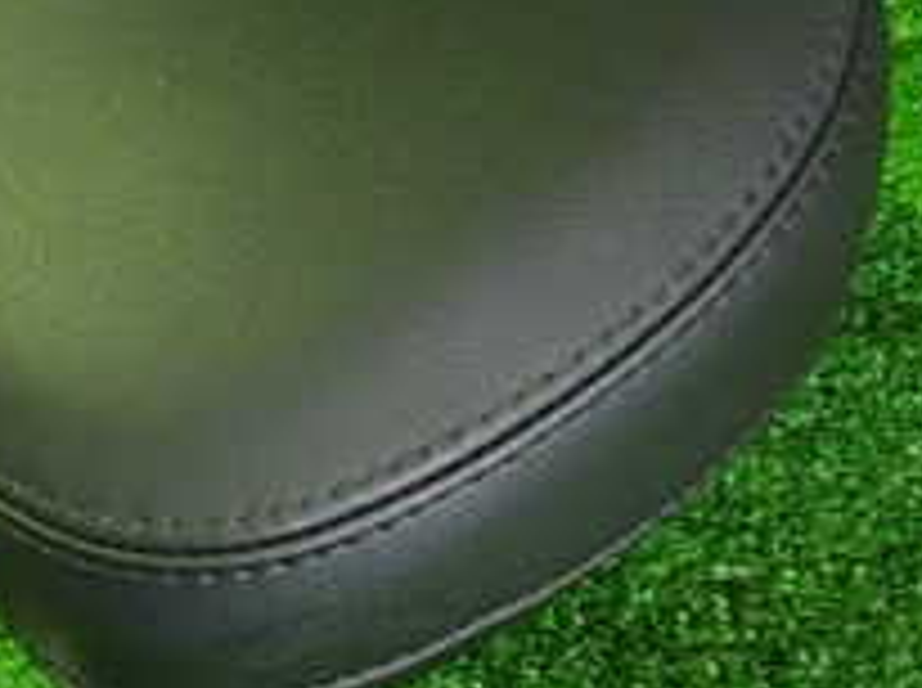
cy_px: 342
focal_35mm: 88
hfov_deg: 20.6
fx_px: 2340
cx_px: -220
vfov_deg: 16.7
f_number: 2.3
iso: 800
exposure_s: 1/25
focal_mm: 5.4
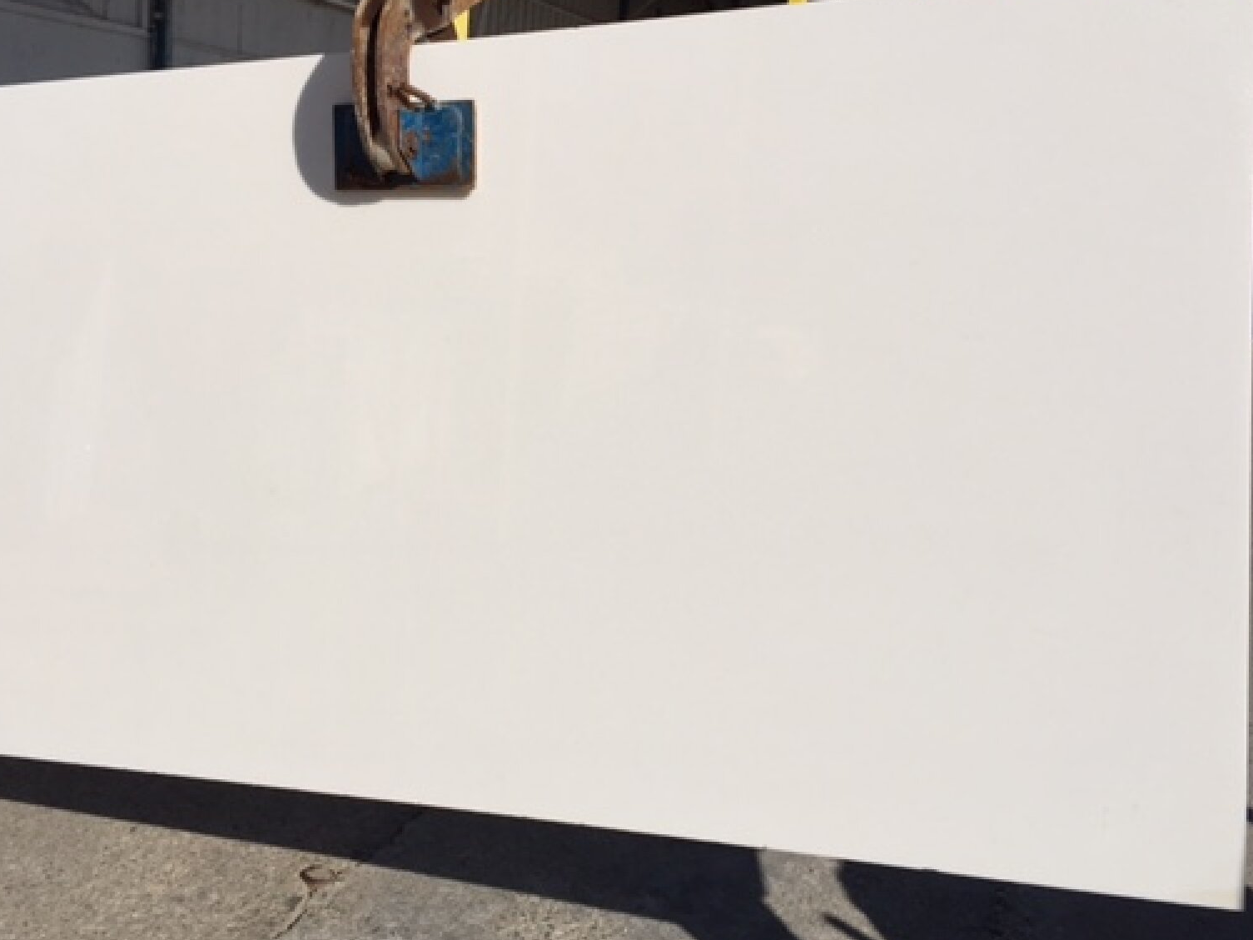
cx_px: 549
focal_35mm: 37
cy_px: 445
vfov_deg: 38.7
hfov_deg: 50.0
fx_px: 1339
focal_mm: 4.15
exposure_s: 1/6623
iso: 32
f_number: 2.2
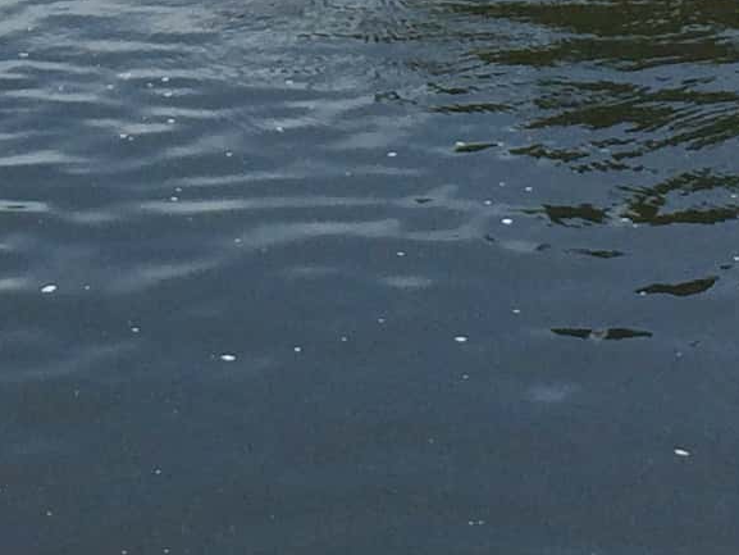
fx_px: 3502
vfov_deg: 8.5
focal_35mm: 164
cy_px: -613
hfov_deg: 11.9
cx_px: -3
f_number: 2.2
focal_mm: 4.15
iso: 32
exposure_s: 1/3731
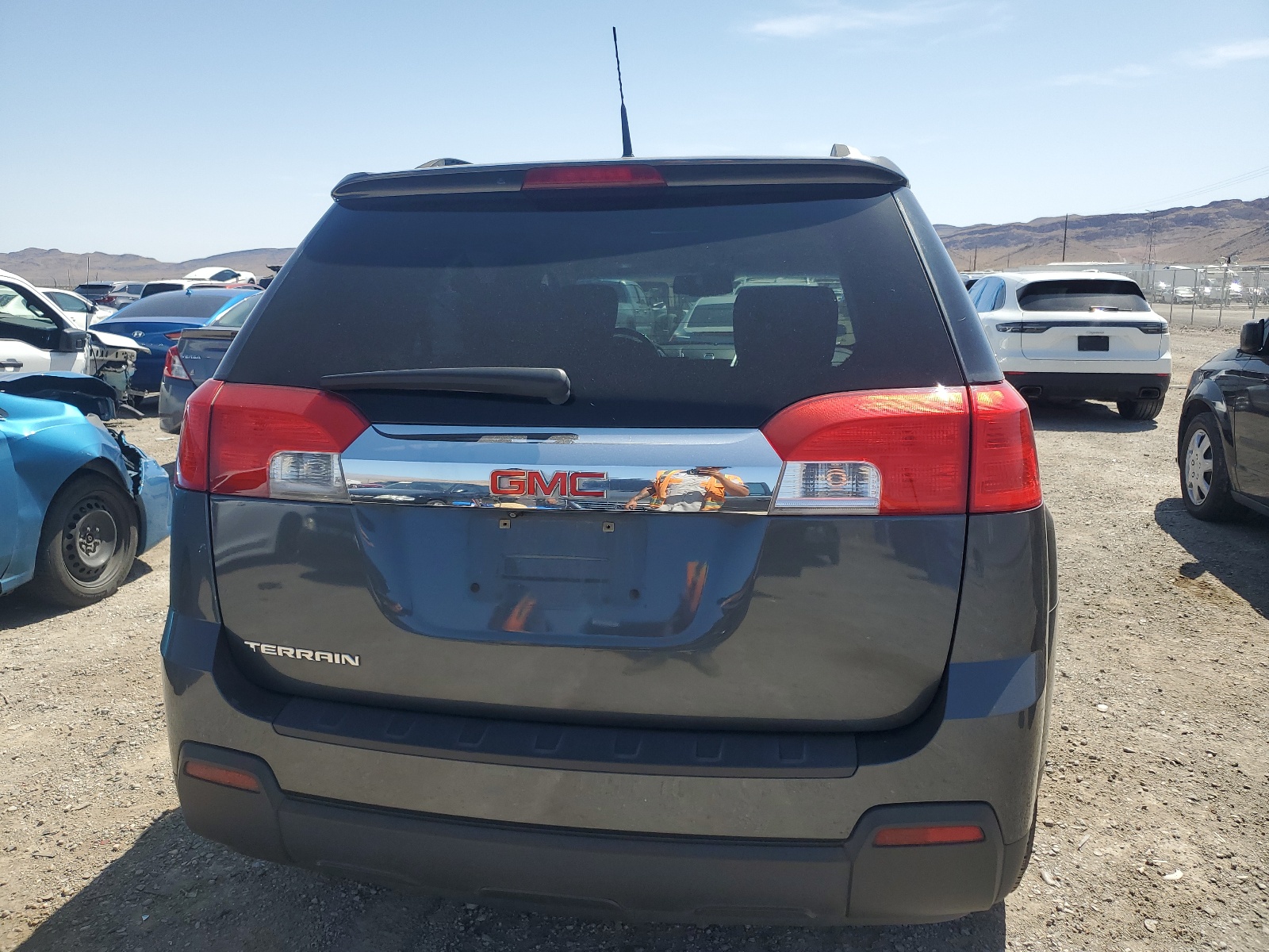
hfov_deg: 67.3
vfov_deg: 53.1
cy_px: 476
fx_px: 953
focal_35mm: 26
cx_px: 634
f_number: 1.5
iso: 50
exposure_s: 1/3333
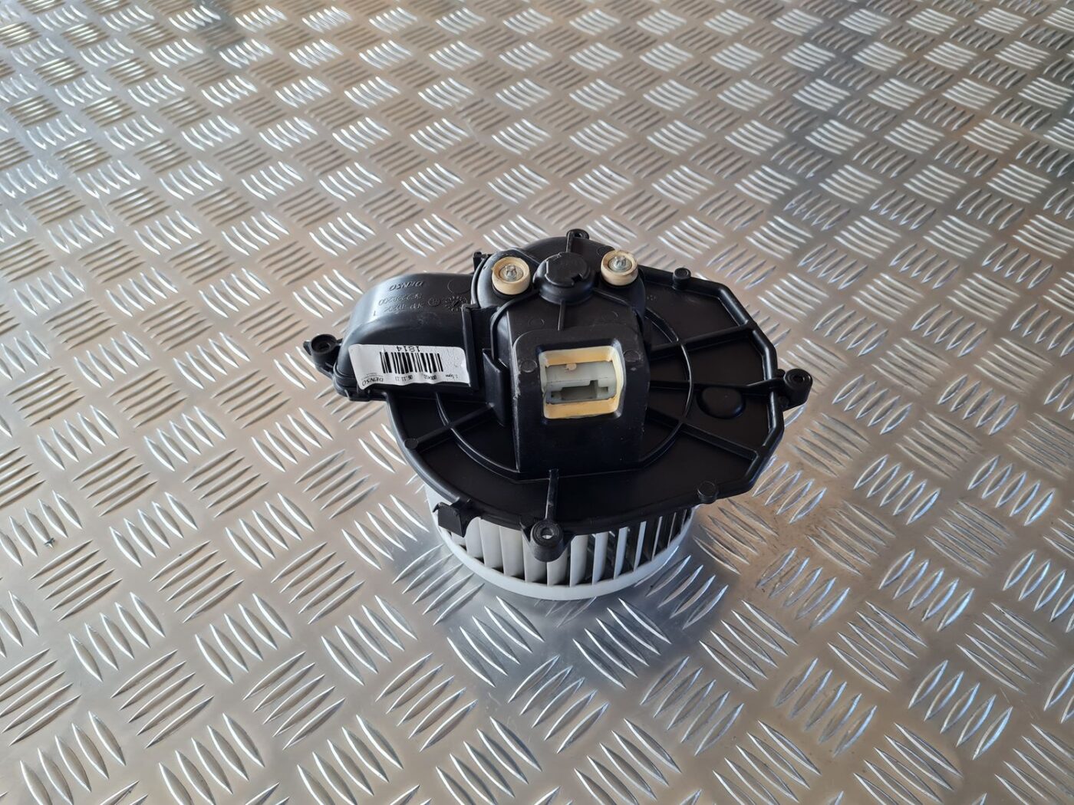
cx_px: 537
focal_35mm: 26
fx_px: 807
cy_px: 402
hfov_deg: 67.3
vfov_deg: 53.1
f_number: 1.8
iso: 100
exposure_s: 1/100
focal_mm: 5.4
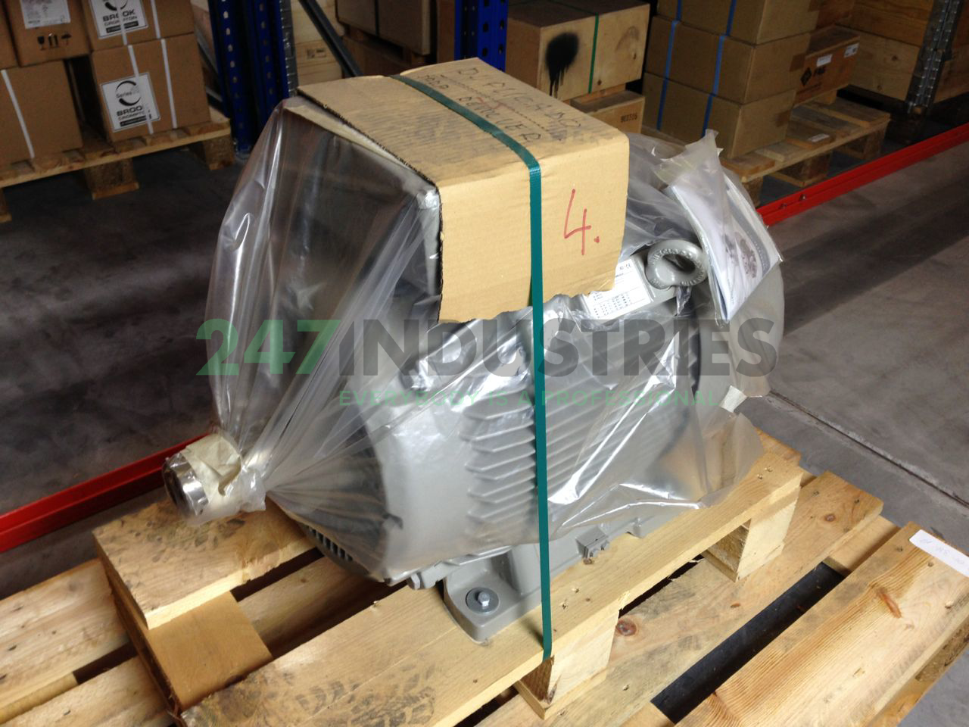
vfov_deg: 42.9
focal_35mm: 33
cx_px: 484
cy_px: 364
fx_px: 924
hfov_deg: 55.4
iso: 64
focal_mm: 4.12
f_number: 2.4
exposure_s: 1/20
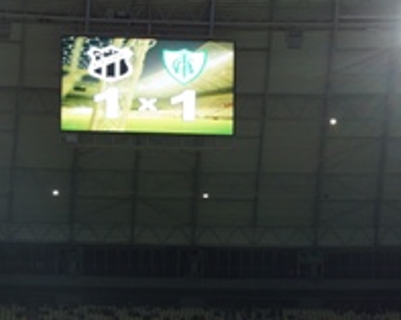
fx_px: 1221
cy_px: 469
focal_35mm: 103
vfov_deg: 14.0
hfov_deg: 18.7
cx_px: 183
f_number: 4.5
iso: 200
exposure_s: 1/80
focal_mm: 18
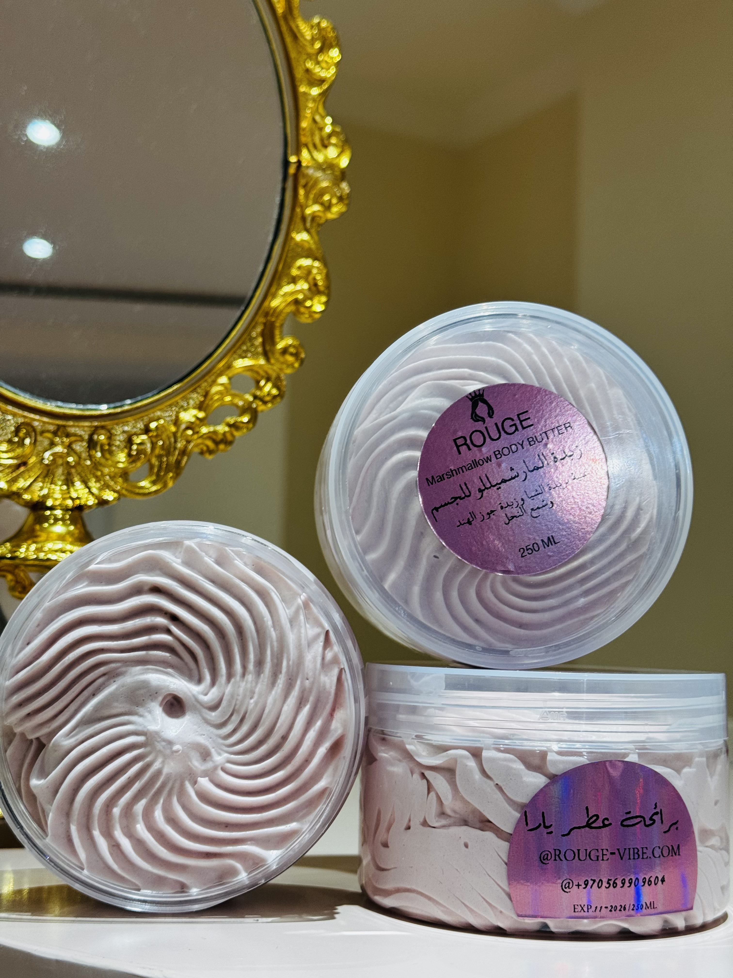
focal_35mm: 48
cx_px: 366
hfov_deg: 30.3
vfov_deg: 39.7
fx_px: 1355
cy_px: 489
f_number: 1.78
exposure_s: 1/50
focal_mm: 6.76
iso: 80
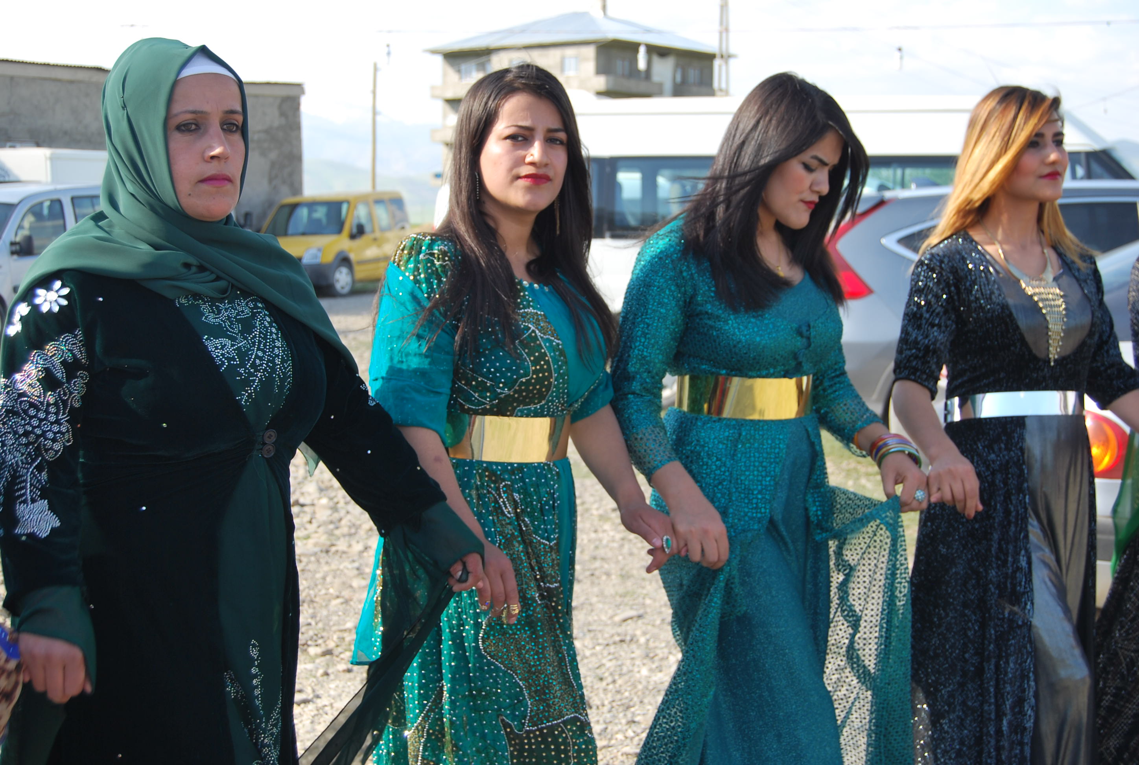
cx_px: 570
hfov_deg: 35.0
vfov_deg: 23.9
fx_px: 1807
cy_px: 382
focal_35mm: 57
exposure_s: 1/125
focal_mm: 38
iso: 100
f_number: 5.6
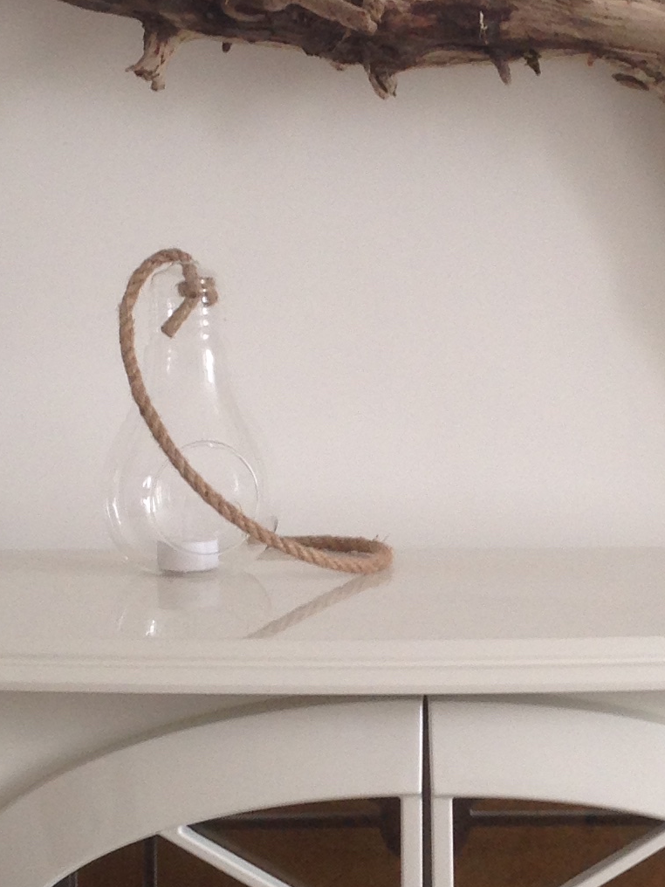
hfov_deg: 13.9
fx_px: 2715
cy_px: 471
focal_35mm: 106
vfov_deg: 18.5
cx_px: 497
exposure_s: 1/40
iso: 50
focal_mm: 4.12
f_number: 2.4
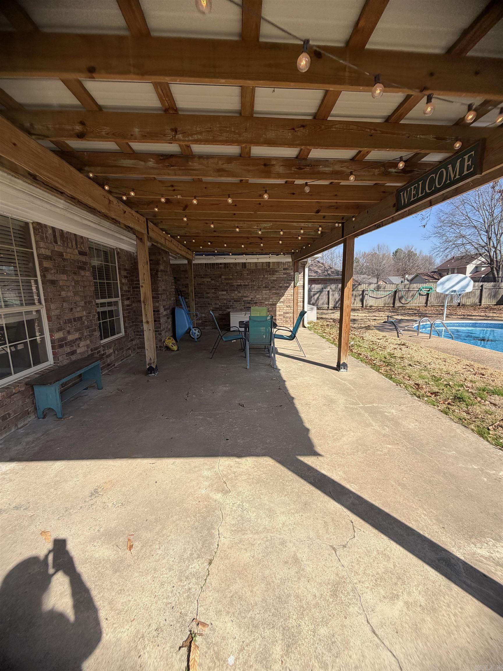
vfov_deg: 102.1
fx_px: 271
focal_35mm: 14
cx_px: 252
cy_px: 336
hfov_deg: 85.7
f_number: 2.2
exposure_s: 1/770
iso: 40
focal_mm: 2.22
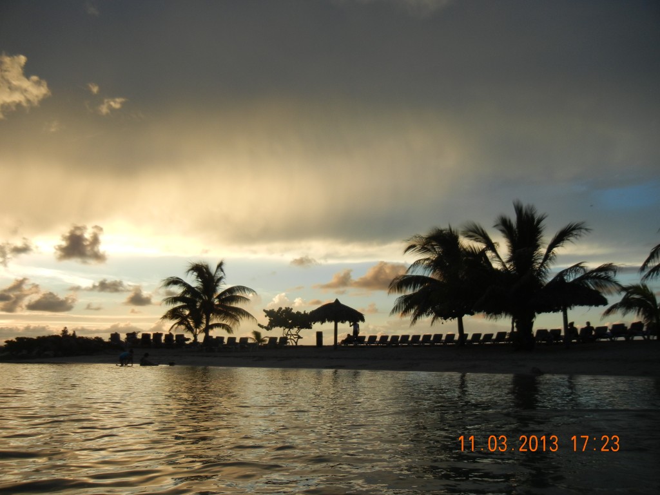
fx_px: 572
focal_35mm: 30
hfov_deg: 60.0
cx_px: 330
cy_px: 248
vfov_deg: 46.8
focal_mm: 5.4
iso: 160
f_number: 3.5
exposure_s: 1/509
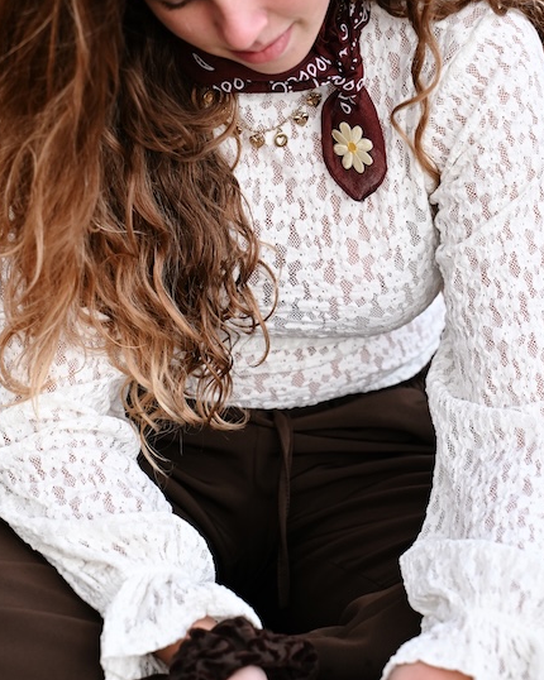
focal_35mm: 141
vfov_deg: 13.7
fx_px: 2839
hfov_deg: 10.9
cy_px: 265
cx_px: 219
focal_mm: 101
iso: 1600
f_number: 4.5
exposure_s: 1/1600
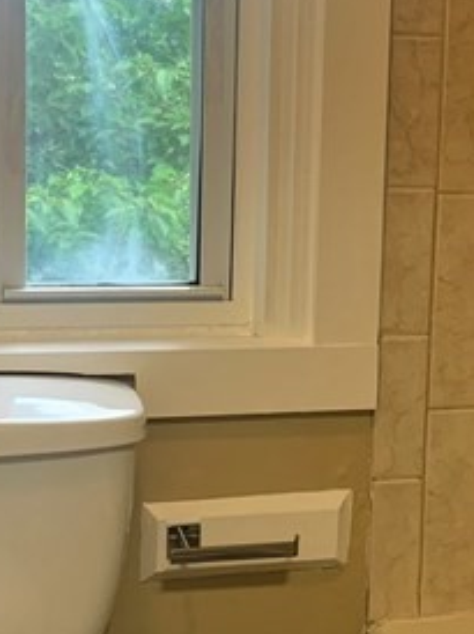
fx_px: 1335
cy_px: 280
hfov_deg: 19.7
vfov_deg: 26.7
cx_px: 449
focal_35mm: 73
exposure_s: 1/70
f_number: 1.8
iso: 100
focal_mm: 4.25
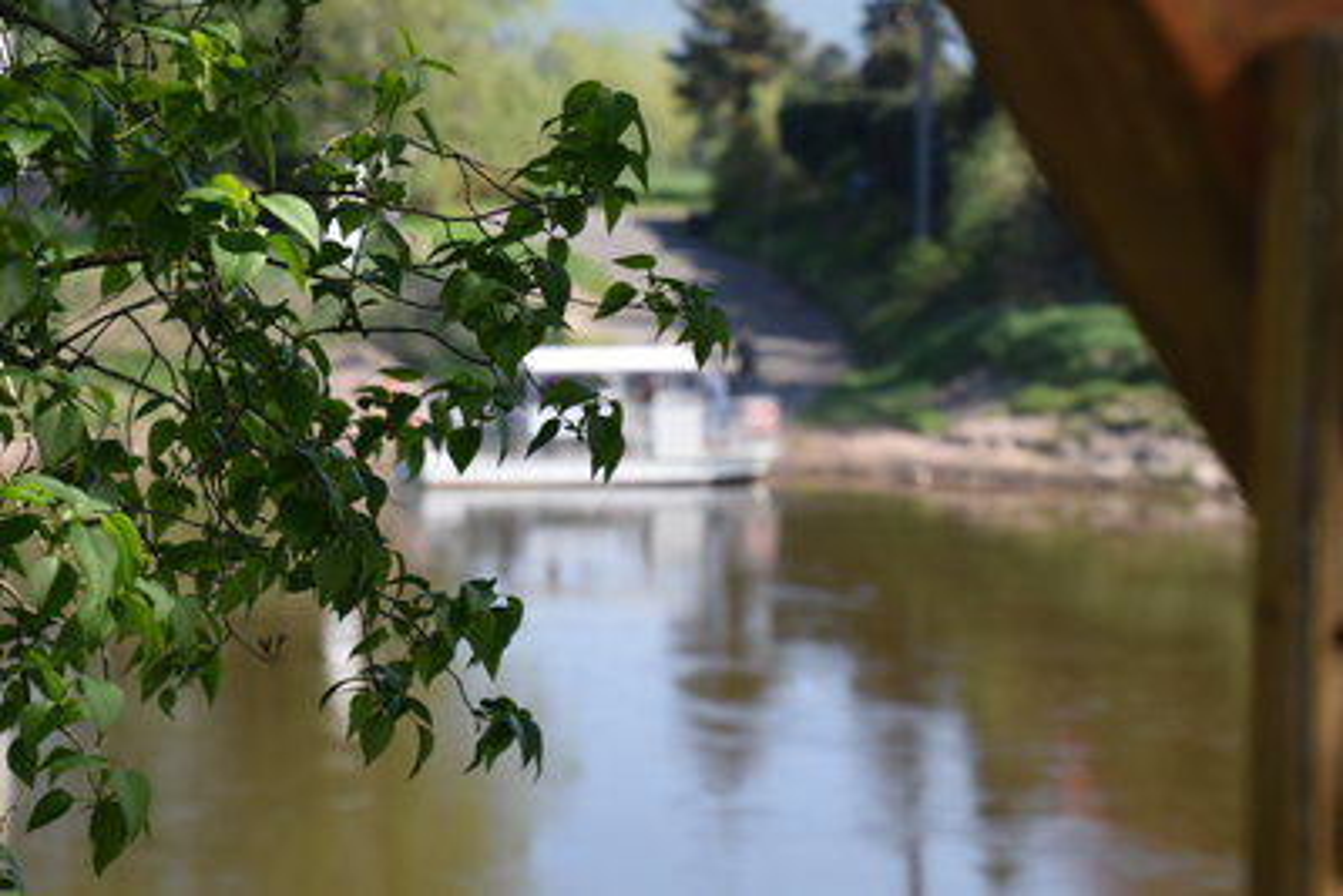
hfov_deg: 15.9
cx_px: 672
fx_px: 4814
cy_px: 448
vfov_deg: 10.6
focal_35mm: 129
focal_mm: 86
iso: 360
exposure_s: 1/250
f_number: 8
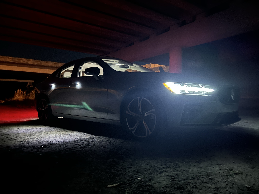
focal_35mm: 26
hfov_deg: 67.3
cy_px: 97
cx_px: 130
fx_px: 195
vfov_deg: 53.1
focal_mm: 5.7
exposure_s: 1/2
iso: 400
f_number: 1.5
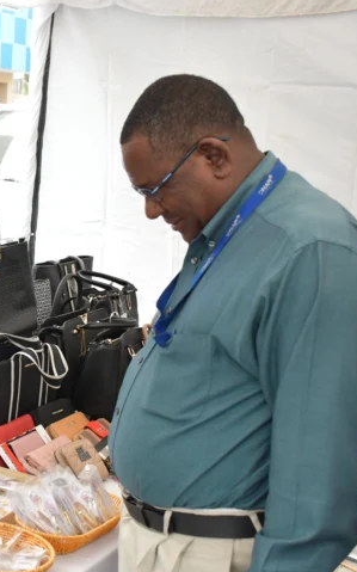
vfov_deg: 33.0
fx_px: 966
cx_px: -12
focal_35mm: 62
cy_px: 288
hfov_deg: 20.2
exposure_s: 1/400
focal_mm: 27
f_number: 5.6
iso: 1600
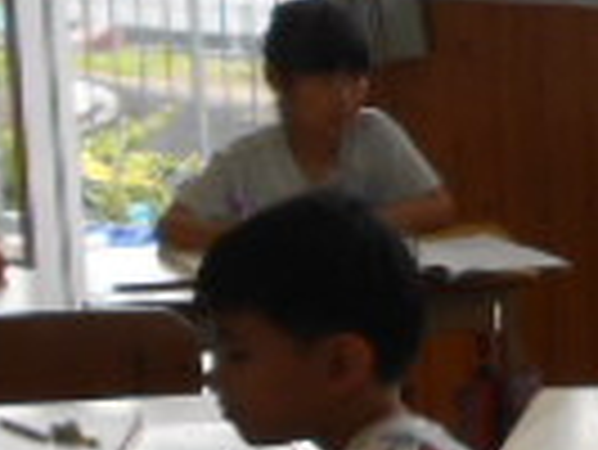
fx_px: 2490
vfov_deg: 10.3
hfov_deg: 12.3
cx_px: 1156
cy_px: 292
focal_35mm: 144
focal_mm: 5.1
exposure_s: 1/200
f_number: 3.4
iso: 80
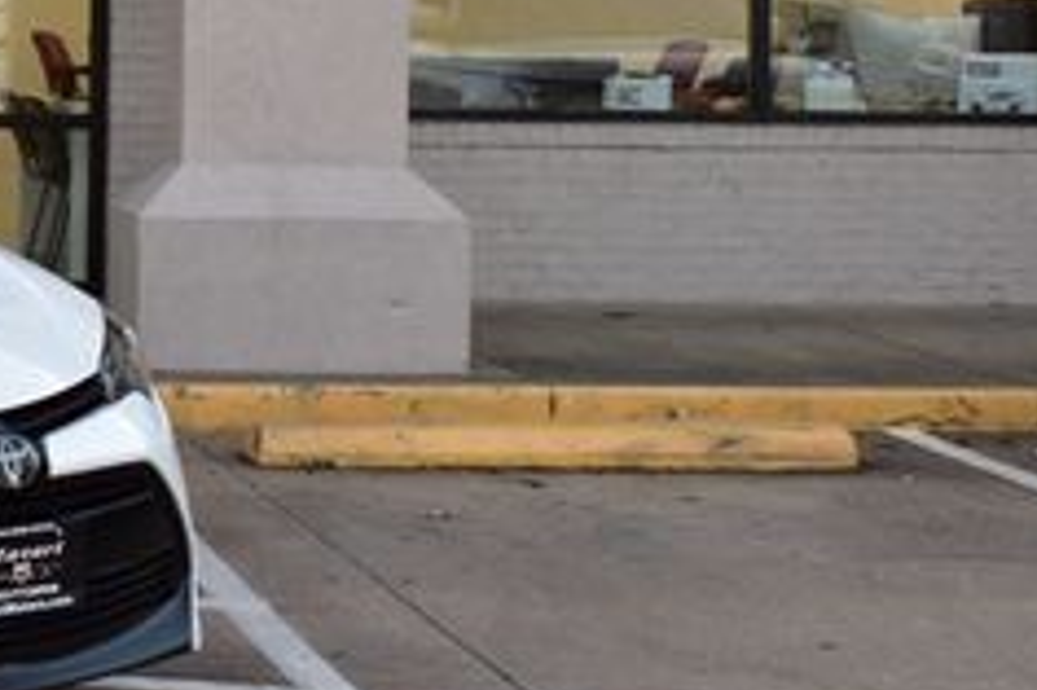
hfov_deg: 16.9
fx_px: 3281
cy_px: 4
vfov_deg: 11.9
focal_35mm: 114
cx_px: -312
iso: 400
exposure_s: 1/60
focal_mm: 28
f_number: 8
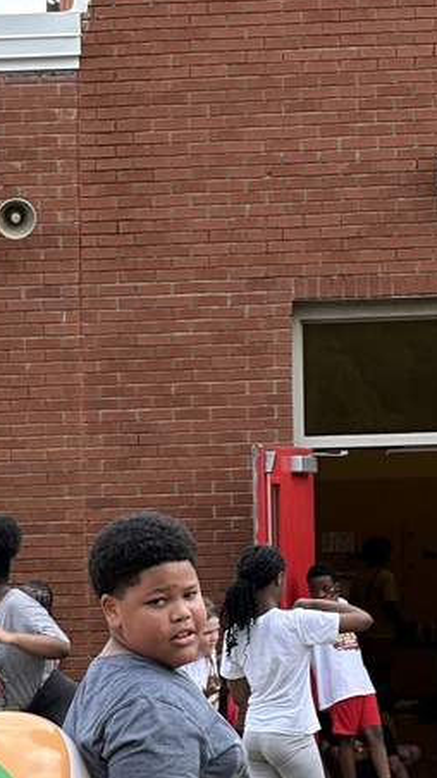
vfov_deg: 11.2
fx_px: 3917
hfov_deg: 6.3
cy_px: 862
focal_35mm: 190
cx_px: -105
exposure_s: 1/194
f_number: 2.8
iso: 32
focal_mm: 9
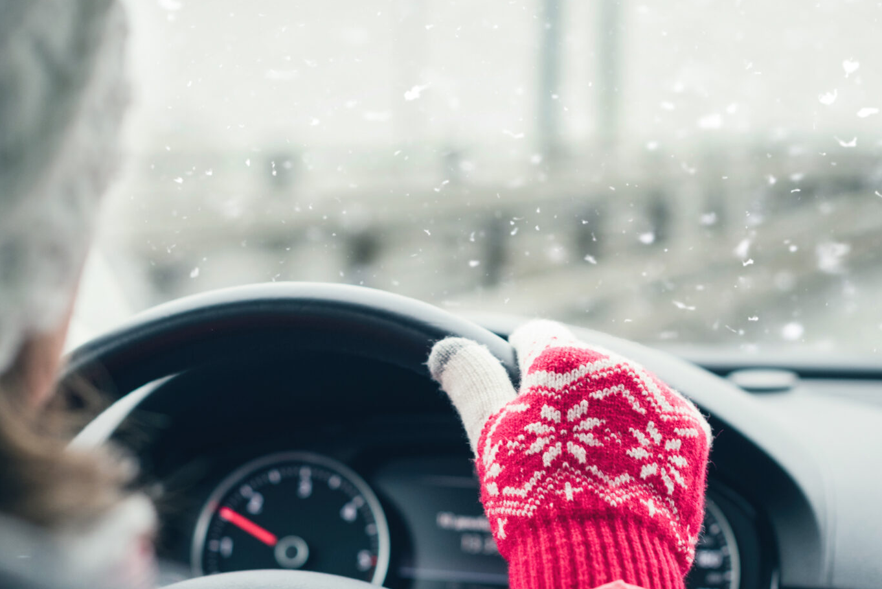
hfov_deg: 21.7
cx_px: 486
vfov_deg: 14.6
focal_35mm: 94
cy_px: 291
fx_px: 2304
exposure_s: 1/60
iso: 320
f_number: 3.2
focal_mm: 50
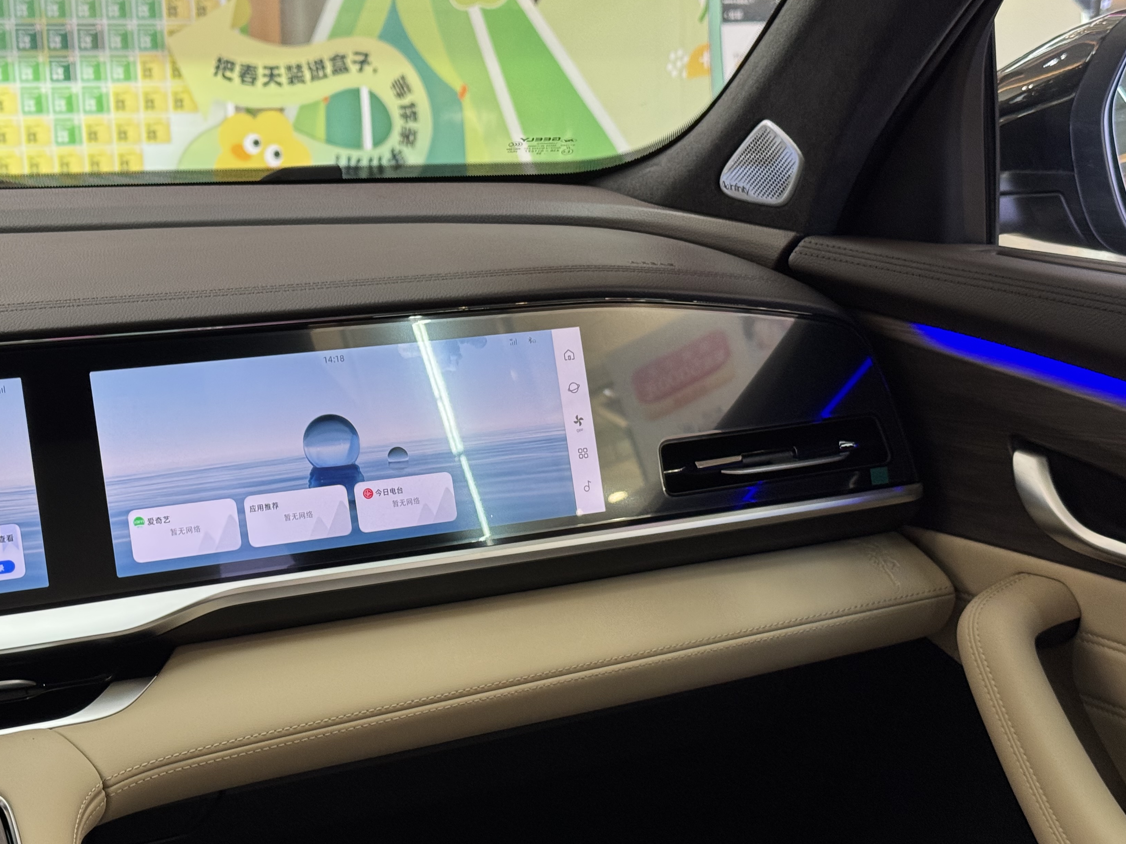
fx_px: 1919
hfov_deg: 32.6
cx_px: 452
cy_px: 498
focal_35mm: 59
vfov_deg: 24.8
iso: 200
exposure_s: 1/48
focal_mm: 6.76
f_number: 1.78
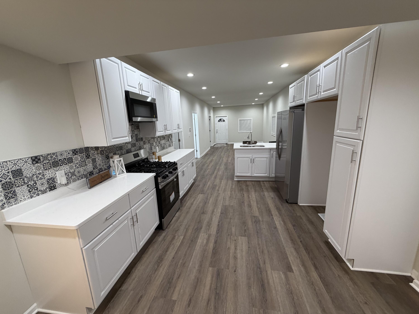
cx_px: 210
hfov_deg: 102.1
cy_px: 157
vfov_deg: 85.7
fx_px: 169
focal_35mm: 14
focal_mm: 2.22
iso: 250
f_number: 2.2
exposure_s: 1/60
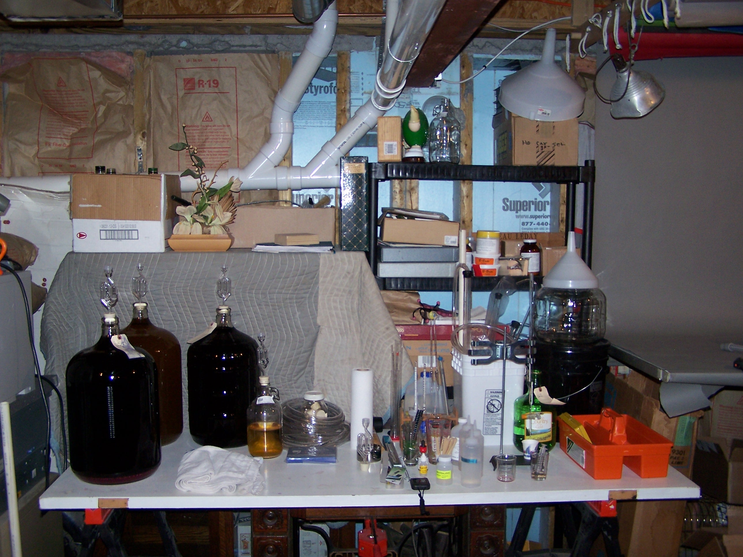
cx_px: 372
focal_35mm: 38
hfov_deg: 49.0
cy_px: 278
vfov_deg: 37.7
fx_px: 816
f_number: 2.8
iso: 140
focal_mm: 6.3
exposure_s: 1/60
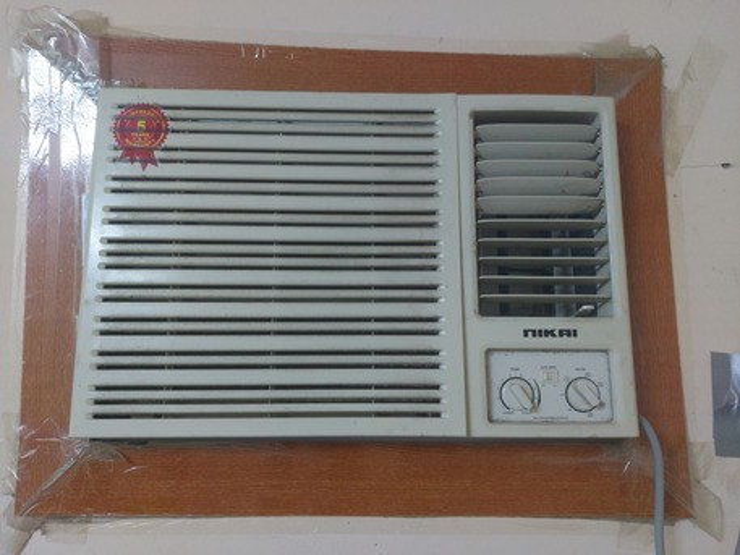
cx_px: 370
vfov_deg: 56.8
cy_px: 278
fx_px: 513
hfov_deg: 71.6
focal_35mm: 24
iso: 320
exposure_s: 1/25
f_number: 1.8
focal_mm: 5.23
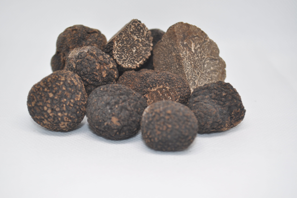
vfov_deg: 22.6
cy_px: 99
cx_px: 148
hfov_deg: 33.4
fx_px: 494
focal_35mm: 60
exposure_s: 1/30
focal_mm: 40
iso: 200
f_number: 5.6
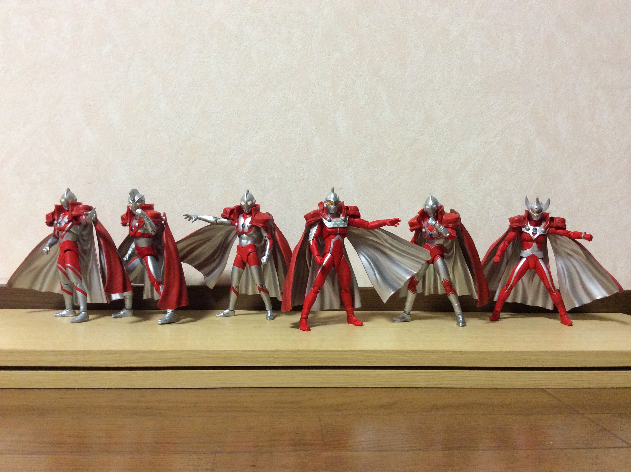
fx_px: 601
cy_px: 236
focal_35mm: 33
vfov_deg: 42.8
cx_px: 316
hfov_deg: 55.4
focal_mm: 3.3
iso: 250
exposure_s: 1/24
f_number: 2.4
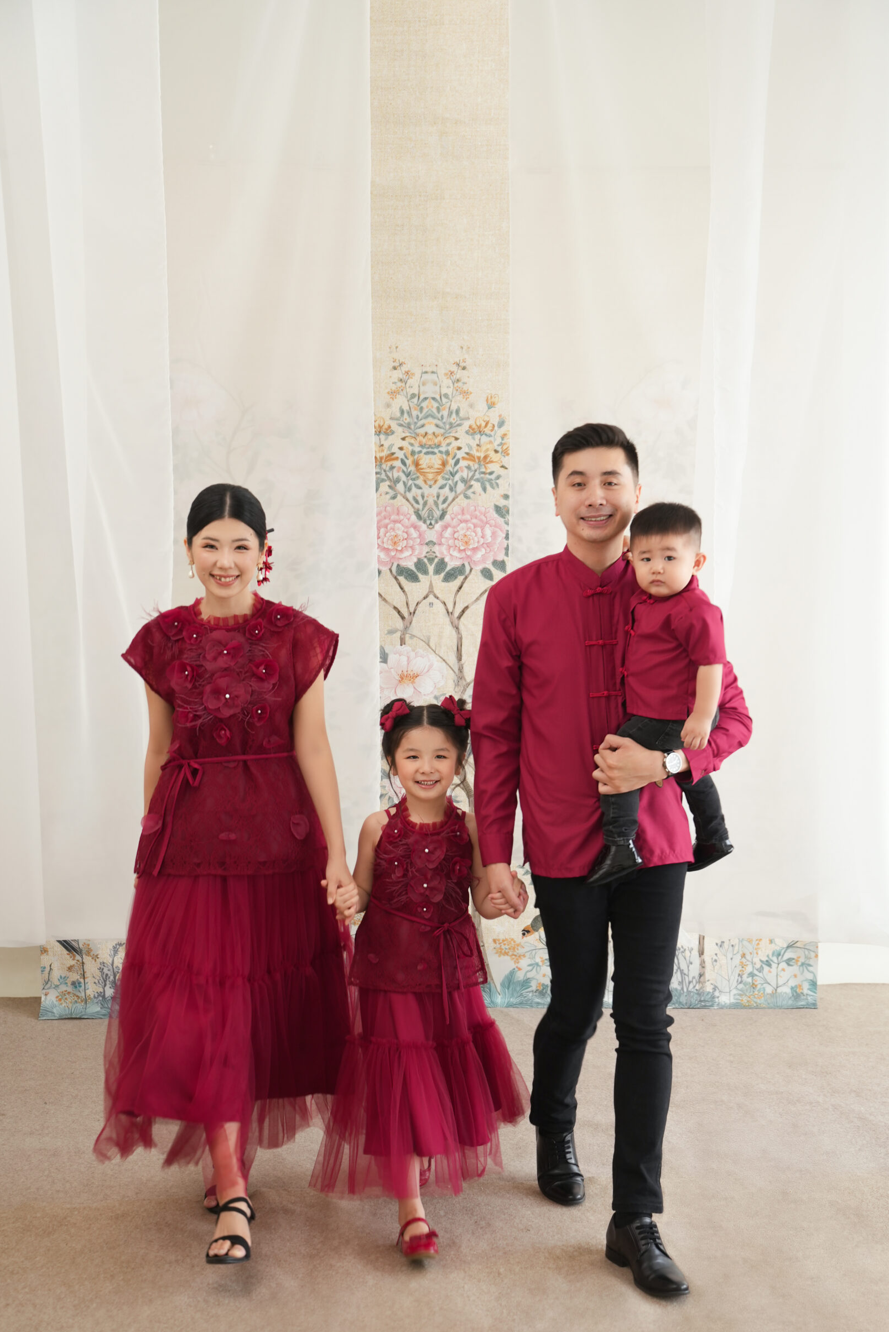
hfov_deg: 26.5
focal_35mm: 51
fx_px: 1888
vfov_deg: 38.9
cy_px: 703
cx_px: 462
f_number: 3.5
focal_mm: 48
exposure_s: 1/100
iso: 250
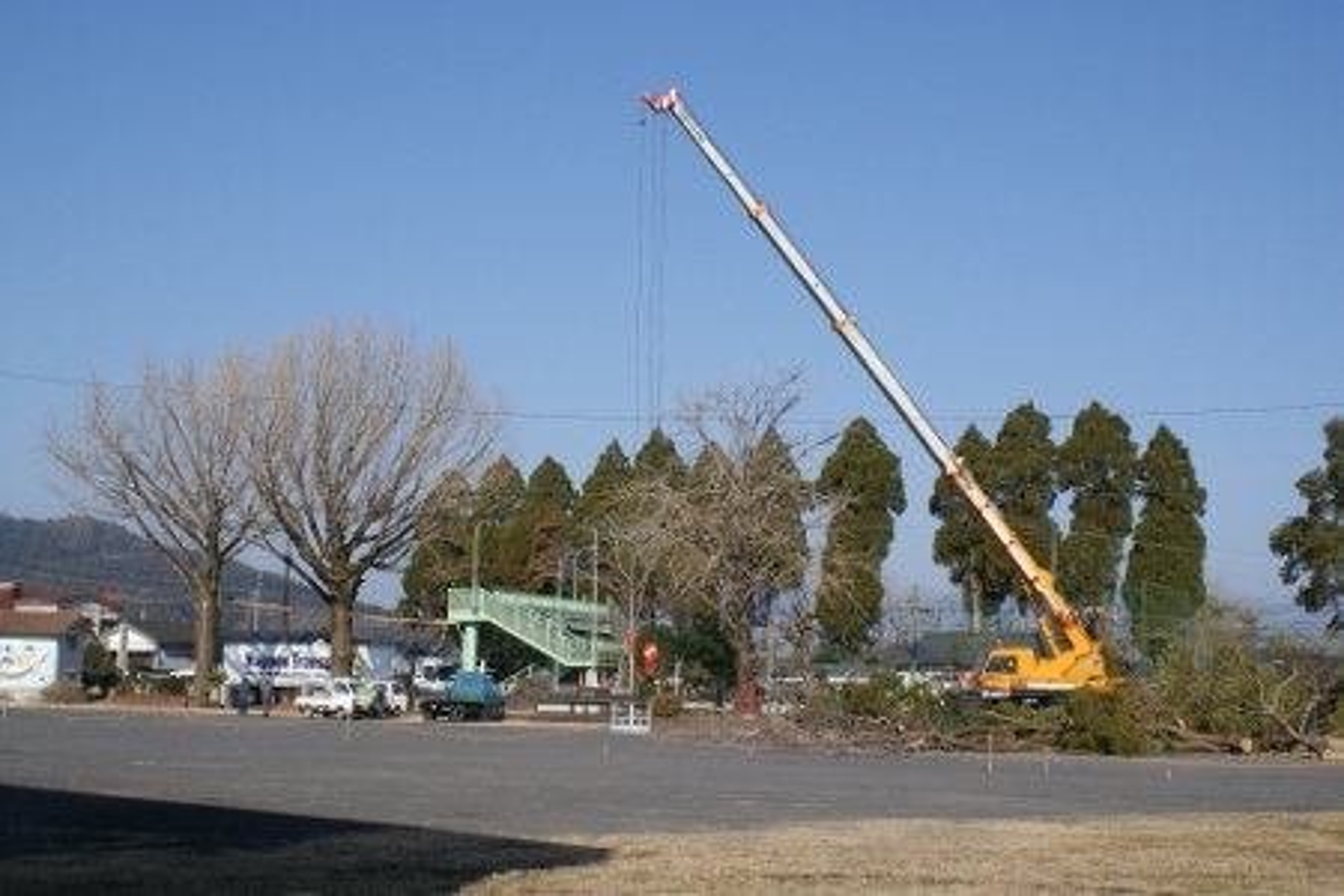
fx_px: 1568
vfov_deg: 31.9
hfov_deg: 46.4
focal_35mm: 42
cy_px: 448
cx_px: 672
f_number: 9
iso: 100
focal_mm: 28
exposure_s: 1/320
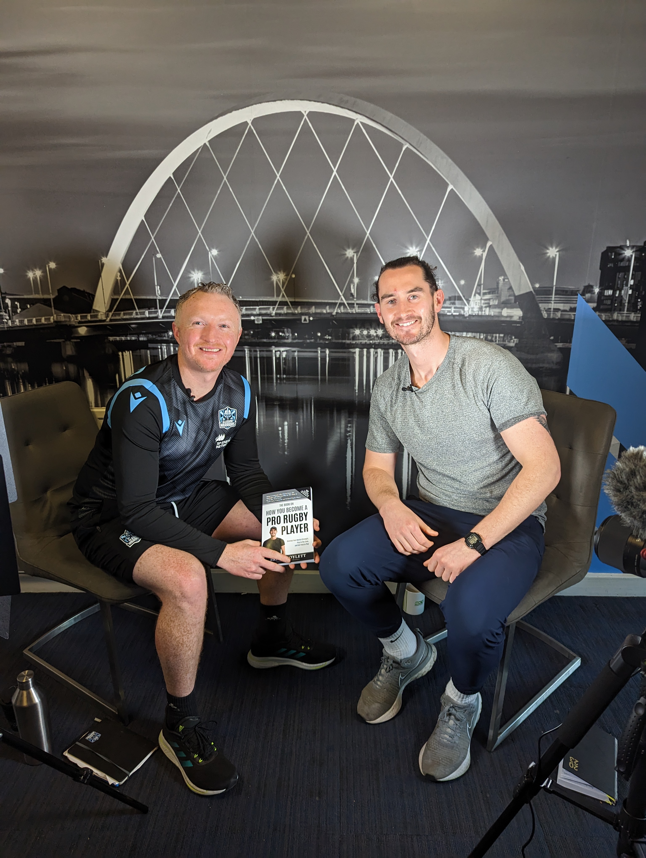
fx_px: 596
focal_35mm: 24
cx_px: 323
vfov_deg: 71.5
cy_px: 429
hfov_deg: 56.9
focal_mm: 6.81
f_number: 1.85
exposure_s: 1/140
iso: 317
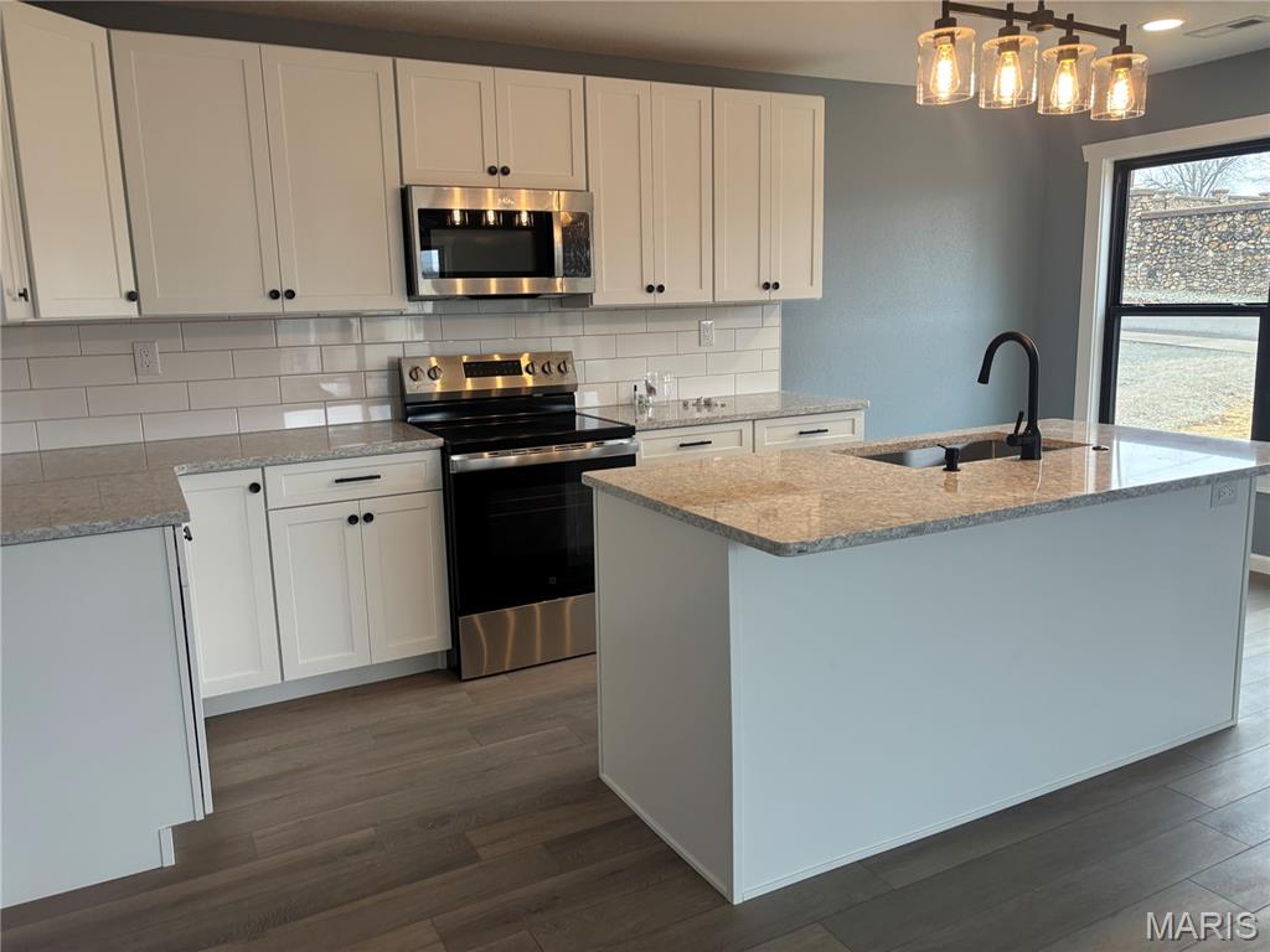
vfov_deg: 53.1
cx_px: 635
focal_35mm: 26
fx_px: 954
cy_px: 476
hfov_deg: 67.3
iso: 125
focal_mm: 5.96
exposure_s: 1/120
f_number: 1.6
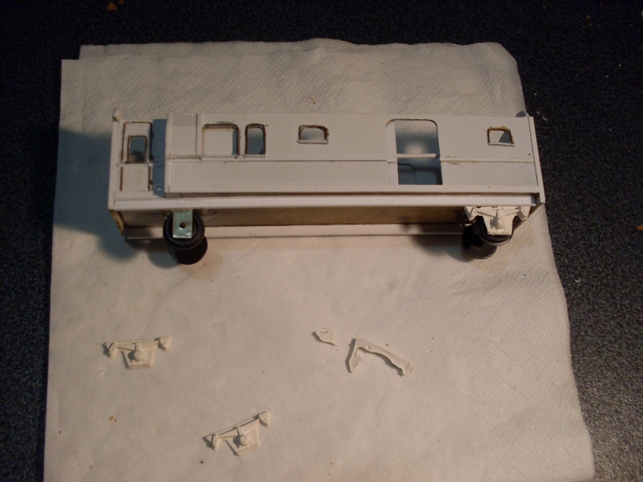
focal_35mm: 38
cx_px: 322
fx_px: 706
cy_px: 241
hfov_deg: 49.0
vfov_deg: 37.7
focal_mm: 6.3
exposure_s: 1/60
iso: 100
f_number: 2.8
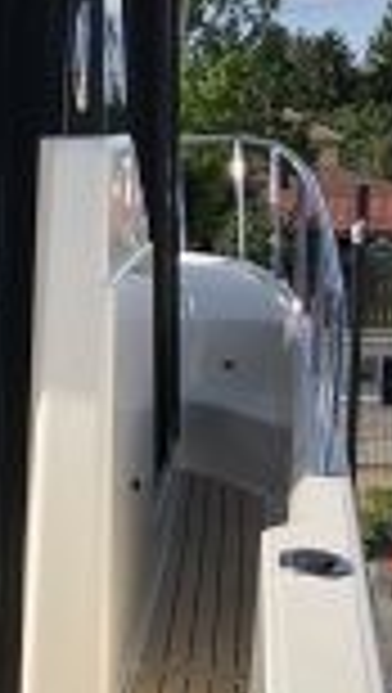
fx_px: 1455
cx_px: -424
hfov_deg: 13.0
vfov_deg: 26.8
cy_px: 382
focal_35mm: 79
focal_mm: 4
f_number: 1.8
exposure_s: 1/2183
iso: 20
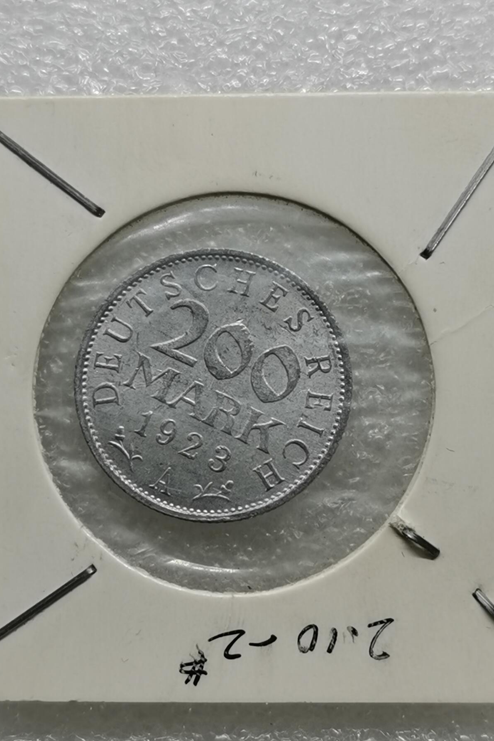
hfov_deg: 15.9
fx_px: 1770
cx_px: 237
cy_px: 372
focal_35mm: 86
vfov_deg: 23.6
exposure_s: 1/132
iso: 50
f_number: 1.6
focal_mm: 5.56
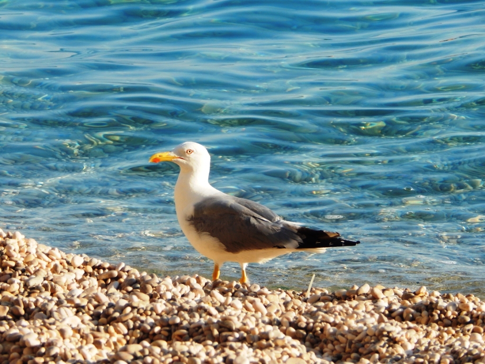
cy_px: 182
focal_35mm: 250
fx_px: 3503
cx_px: 242
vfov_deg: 5.9
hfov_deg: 7.9
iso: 125
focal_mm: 44.9
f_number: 5.6
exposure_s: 1/400
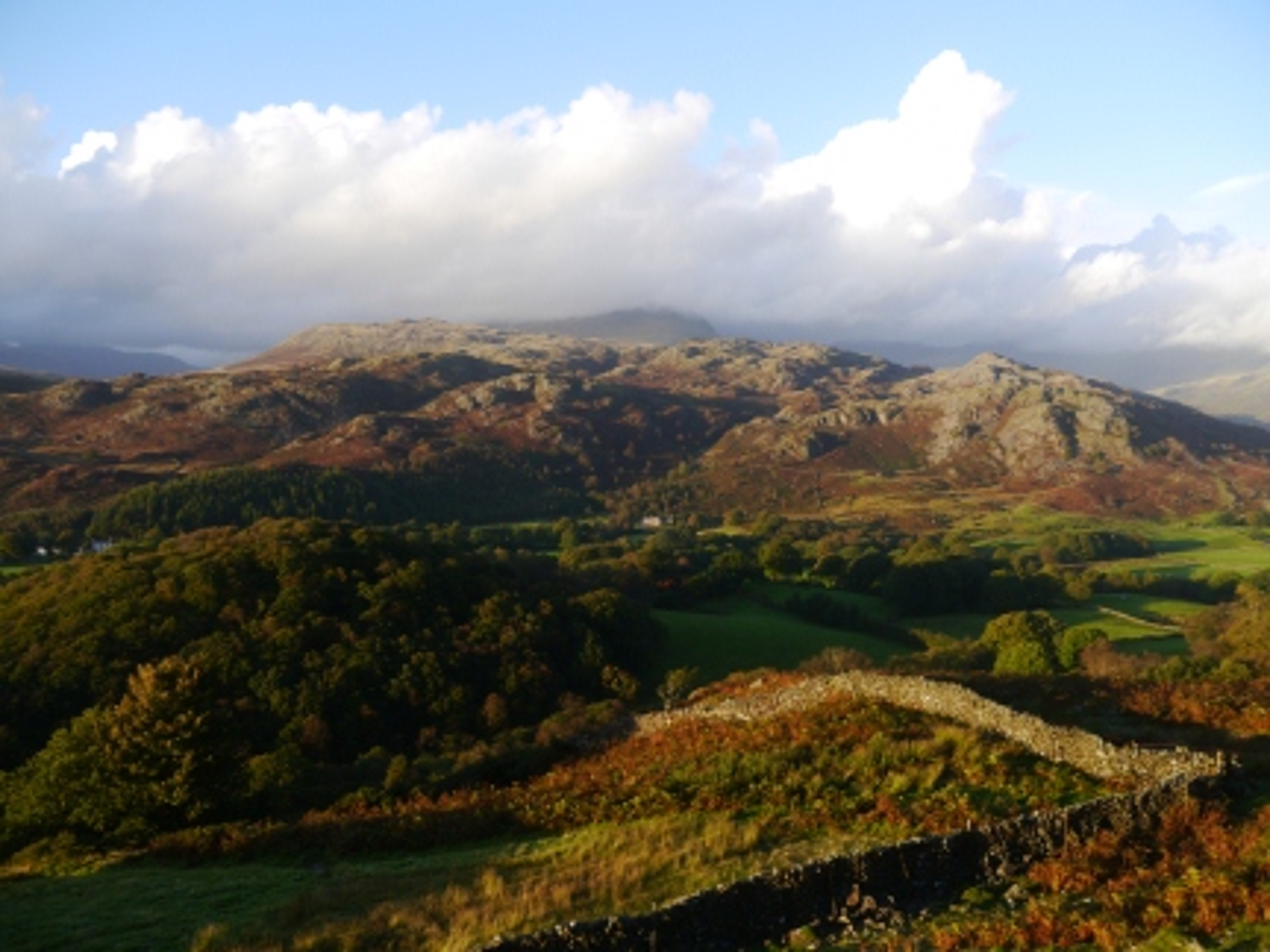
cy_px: 476
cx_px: 635
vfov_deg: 49.7
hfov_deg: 63.4
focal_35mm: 28
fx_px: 1027
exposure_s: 1/200
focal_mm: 14
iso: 160
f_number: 5
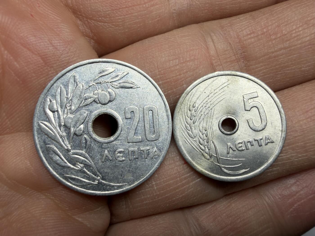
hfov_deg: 67.3
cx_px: 158
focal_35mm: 26
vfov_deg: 53.1
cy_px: 118
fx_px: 237
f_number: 2.2
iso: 40
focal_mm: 2.22
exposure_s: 1/172
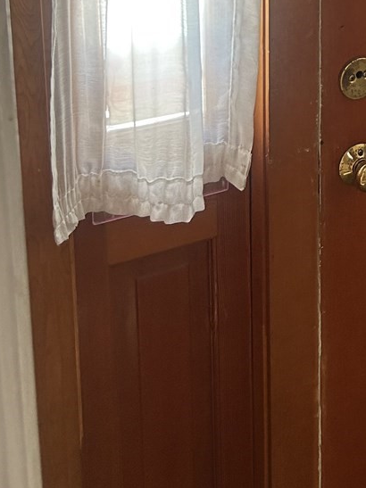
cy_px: -111
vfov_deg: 24.1
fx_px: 1030
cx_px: 424
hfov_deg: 19.2
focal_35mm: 73
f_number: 1.5
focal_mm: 5.7
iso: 125
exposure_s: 1/121
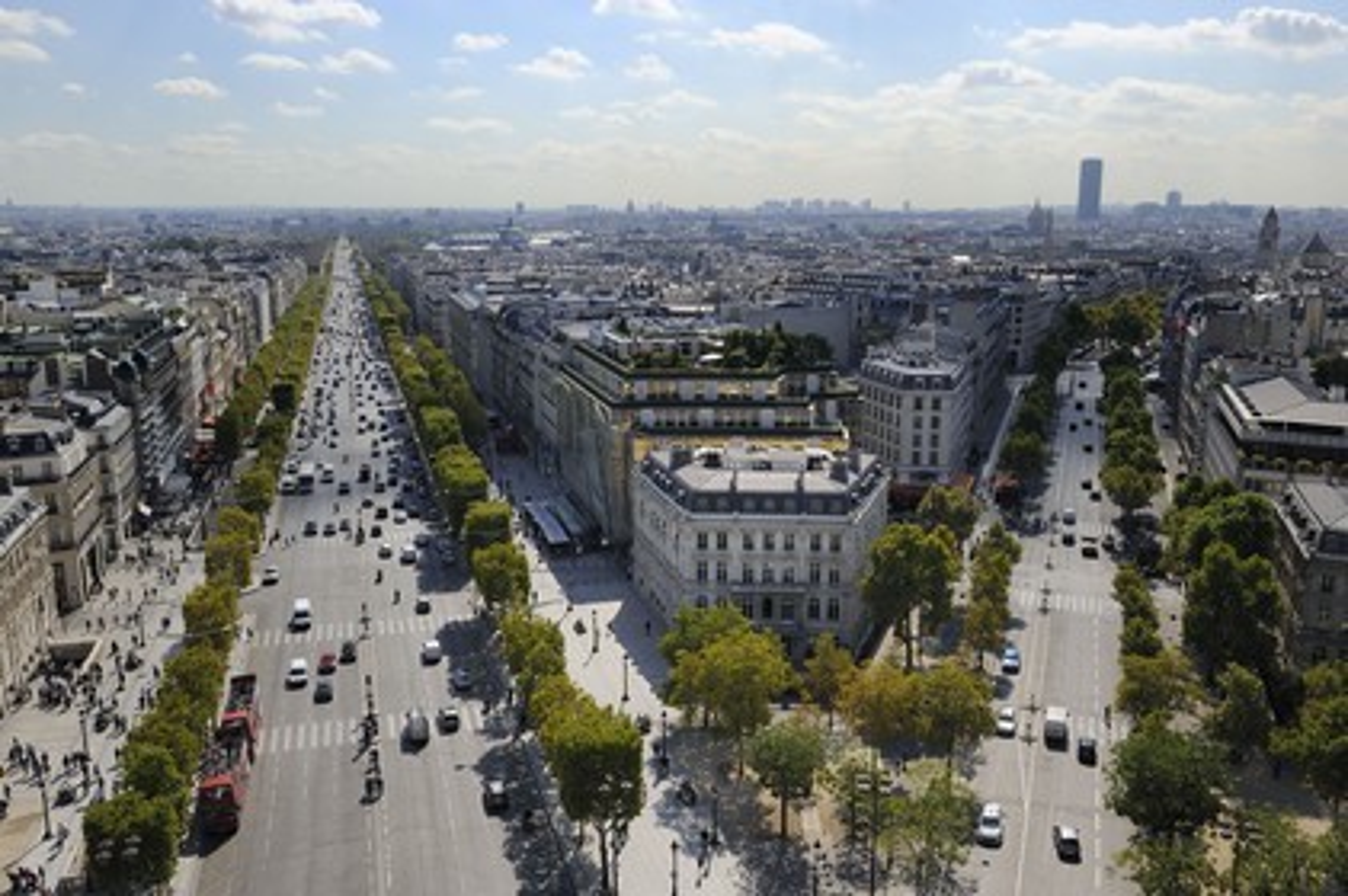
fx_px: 1160
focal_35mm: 31
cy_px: 448
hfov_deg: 60.3
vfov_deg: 42.3
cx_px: 674
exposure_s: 1/250
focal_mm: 31
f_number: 11
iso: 200
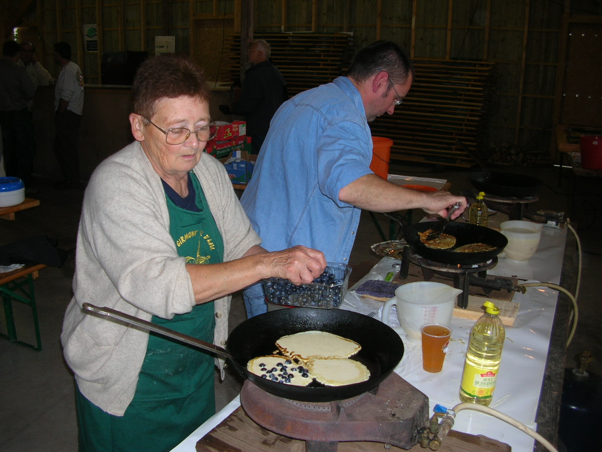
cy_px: 226
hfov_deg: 52.6
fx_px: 609
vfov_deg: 40.7
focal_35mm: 35
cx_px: 301
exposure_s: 1/60.1
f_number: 2.8
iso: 50
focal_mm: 5.8
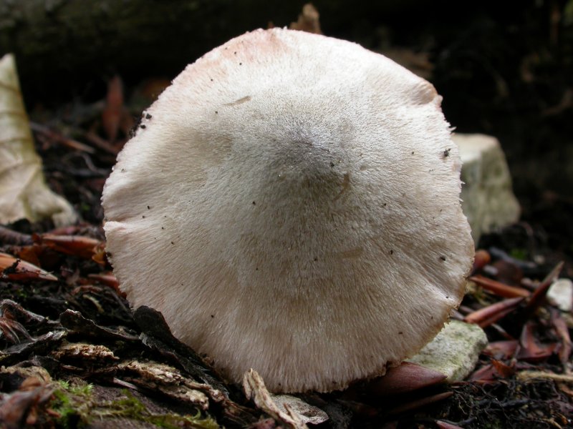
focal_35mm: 60
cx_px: 286
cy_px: 214
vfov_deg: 24.4
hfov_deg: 32.2
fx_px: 993
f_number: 5.5
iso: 100
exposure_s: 1/8
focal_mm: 12.4
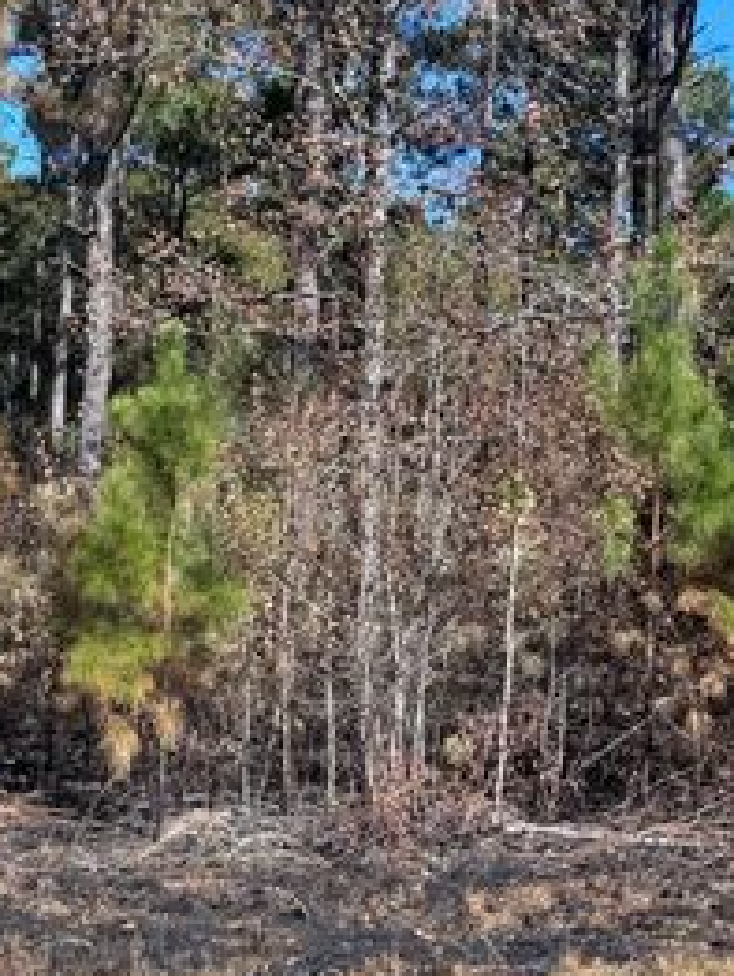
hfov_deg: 24.0
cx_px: 283
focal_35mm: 61
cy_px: 367
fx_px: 1722
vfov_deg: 31.5
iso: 80
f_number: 1.78
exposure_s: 1/2252
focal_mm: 6.76
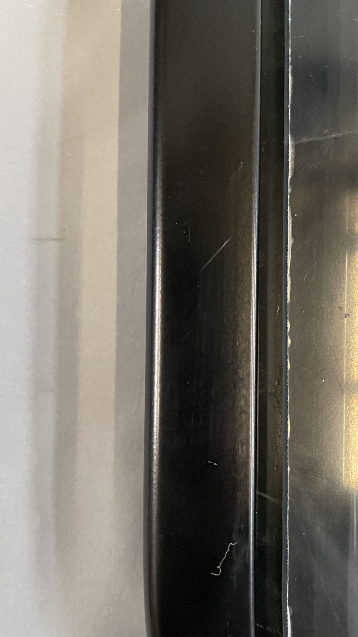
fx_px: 489
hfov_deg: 40.0
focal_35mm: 29
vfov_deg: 66.1
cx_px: 219
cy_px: 319
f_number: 1.6
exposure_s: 1/33
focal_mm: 4.2
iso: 640
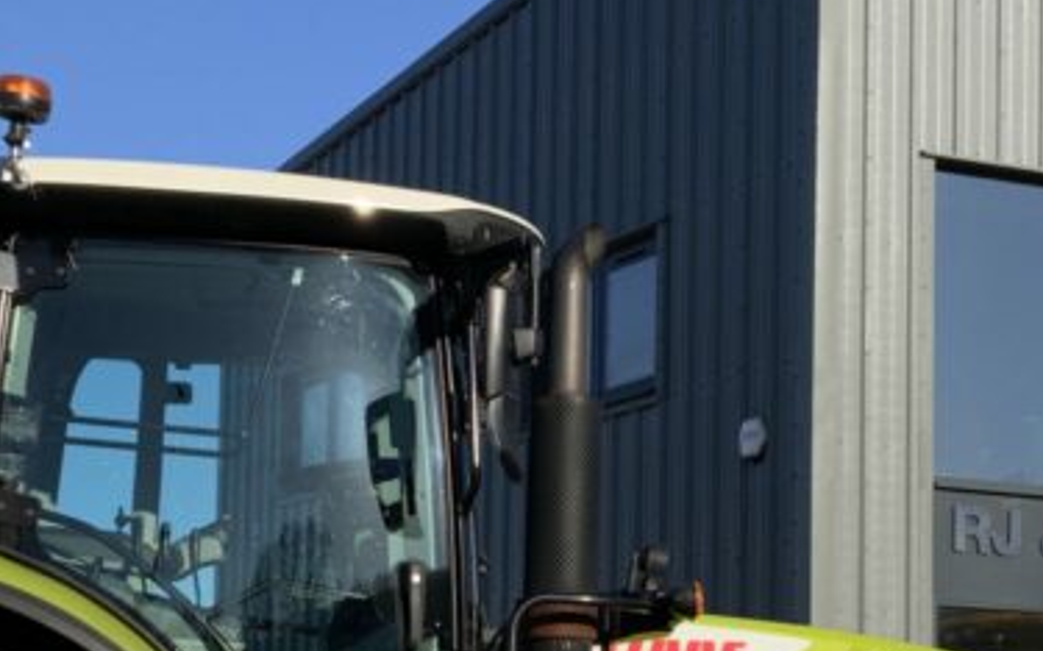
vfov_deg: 15.3
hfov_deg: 24.6
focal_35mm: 84
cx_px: 487
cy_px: 623
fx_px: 2387
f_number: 1.8
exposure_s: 1/1534
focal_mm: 3
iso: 16
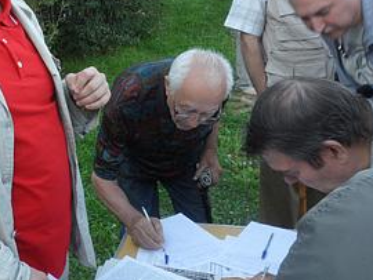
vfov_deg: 26.8
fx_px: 582
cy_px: 82
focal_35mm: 54
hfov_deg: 33.7
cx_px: 39
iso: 80
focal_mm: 4.9
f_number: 3.5
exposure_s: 1/60
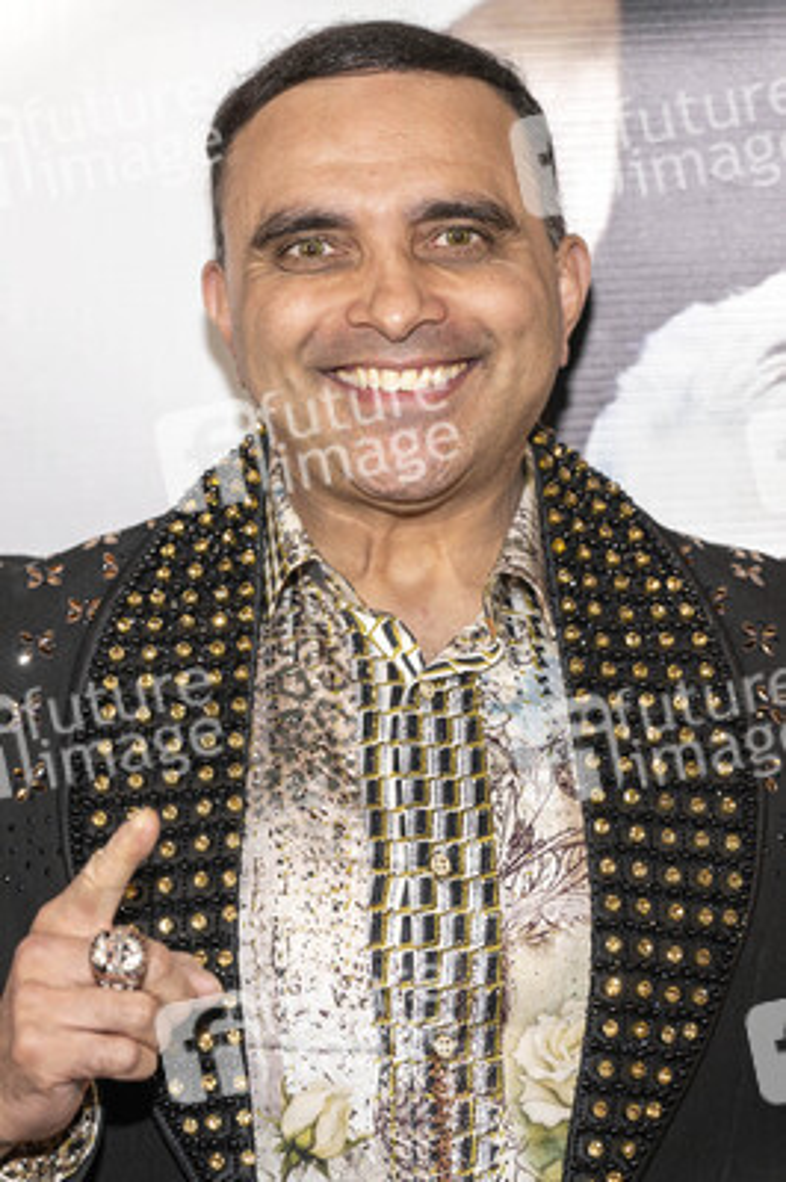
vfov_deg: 20.6
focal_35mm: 99
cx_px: 393
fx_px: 3248
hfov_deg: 13.8
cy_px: 591
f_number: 5.6
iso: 400
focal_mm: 99
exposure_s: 1/200
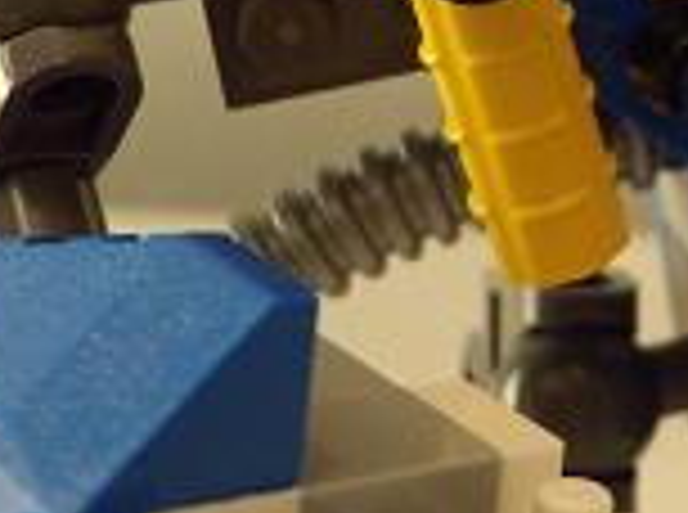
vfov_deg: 15.3
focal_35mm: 96
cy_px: 135
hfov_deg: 19.0
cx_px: 893
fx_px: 1904
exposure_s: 1/60
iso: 320
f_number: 2.8
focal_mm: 6
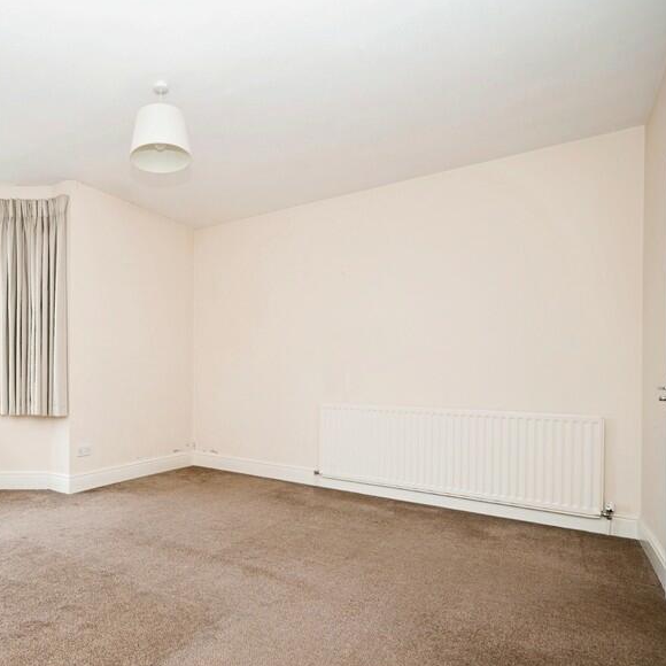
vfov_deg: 71.9
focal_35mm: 21
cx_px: 176
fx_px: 457
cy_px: 370
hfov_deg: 68.0
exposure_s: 1/60
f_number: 4
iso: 400
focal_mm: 14
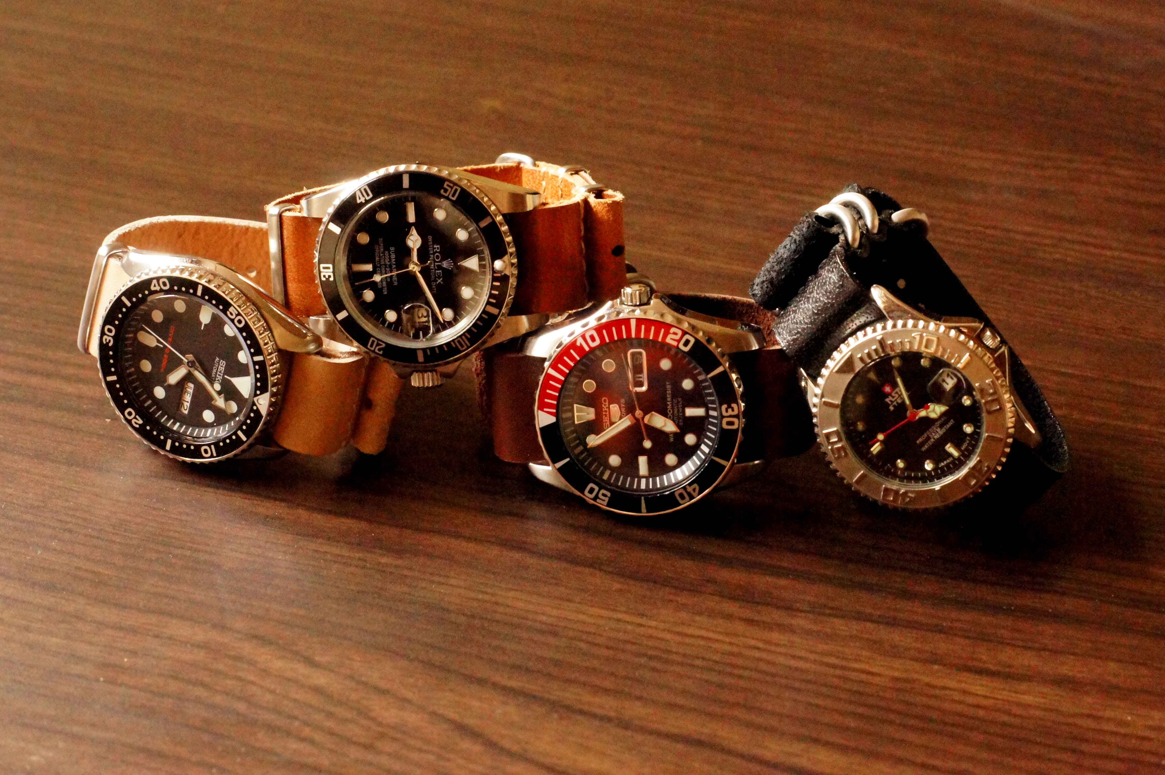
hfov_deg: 27.0
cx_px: 582
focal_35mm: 75
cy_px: 388
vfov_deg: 18.2
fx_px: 2426
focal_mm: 50
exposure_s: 1/160
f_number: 9
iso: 6400
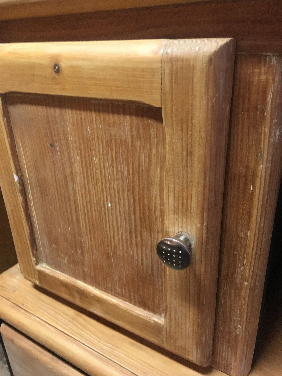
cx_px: 141
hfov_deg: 48.2
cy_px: 188
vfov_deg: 61.7
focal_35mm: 29
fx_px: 315
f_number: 2.2
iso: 200
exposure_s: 1/17
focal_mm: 4.15
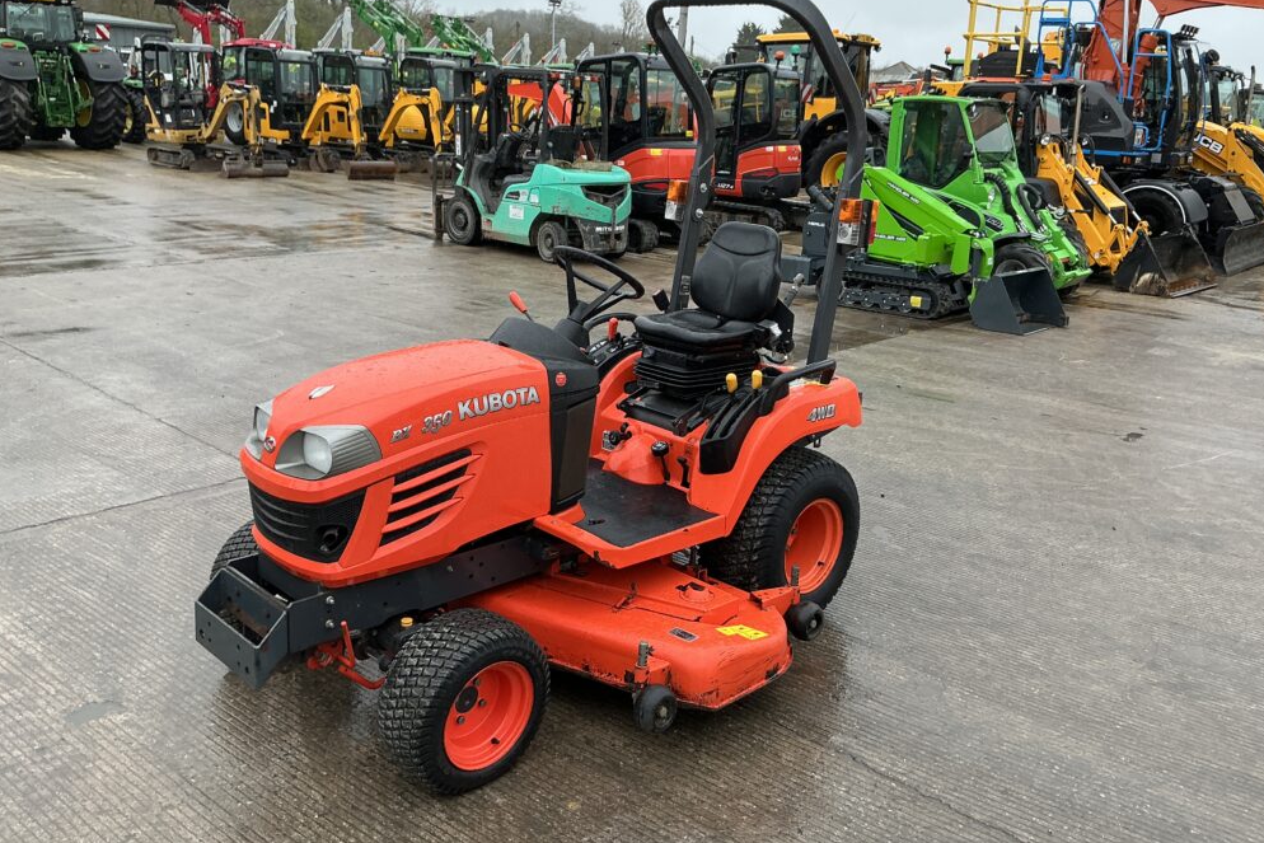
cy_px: 367
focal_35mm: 30
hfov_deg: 61.9
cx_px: 642
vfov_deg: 43.5
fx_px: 1053
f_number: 1.8
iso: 25
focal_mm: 3
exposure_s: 1/461
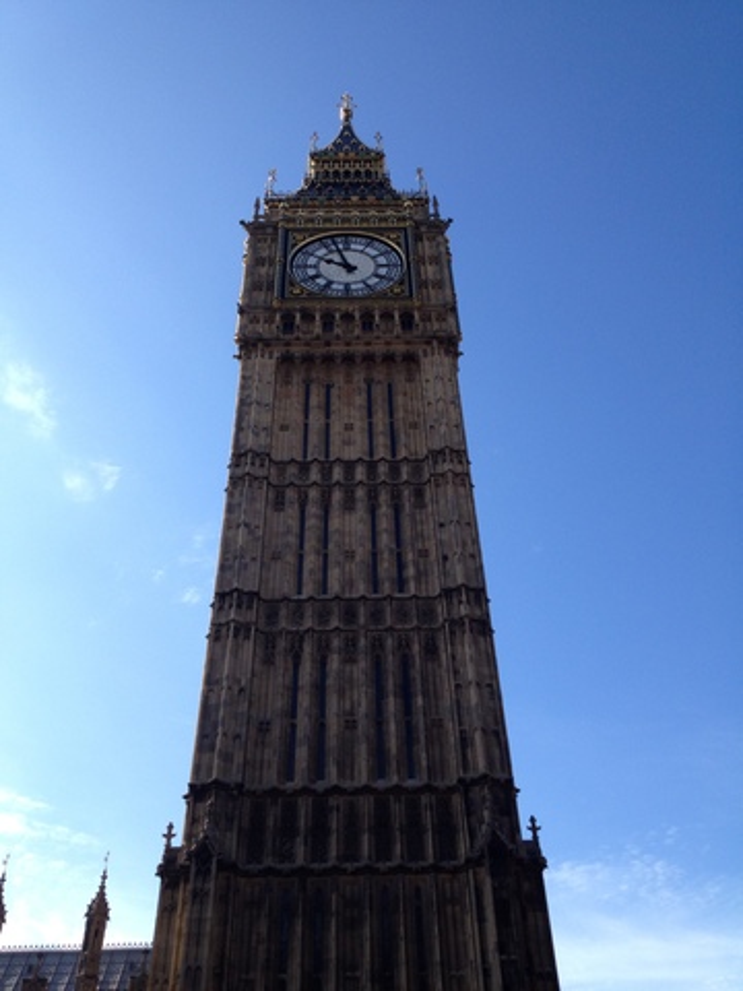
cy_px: 496
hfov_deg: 40.7
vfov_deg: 52.6
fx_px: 1002
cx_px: 372
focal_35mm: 35
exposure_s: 1/1062
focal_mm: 4.28
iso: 50
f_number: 2.4
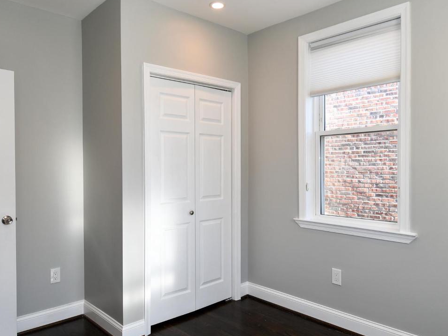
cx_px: 218
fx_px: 336
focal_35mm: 26
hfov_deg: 67.3
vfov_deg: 53.0
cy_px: 180
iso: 200
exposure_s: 1/100
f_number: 5
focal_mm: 12
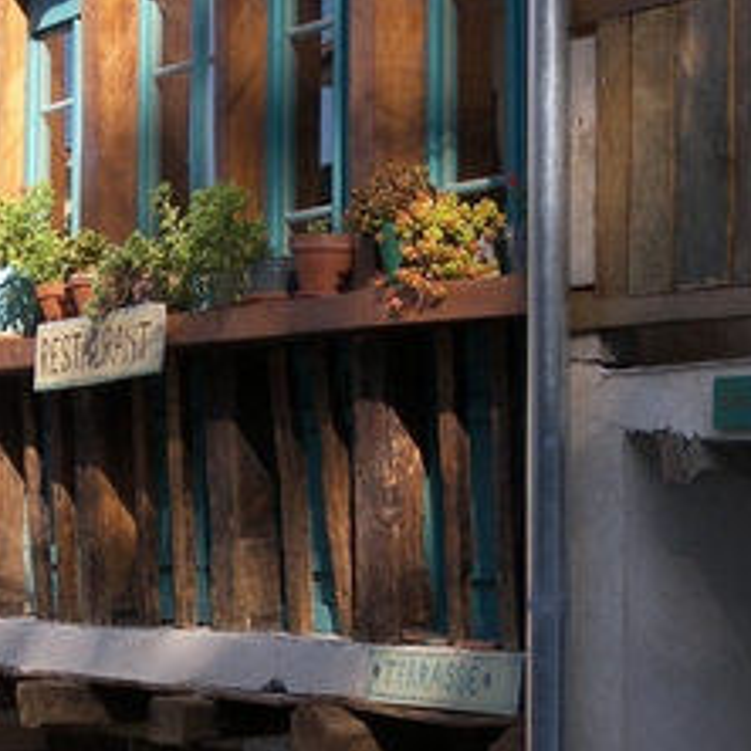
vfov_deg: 14.0
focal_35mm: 124
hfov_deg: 14.0
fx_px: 3044
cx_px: 173
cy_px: 595
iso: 50
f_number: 3.6
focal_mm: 11
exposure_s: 1/250
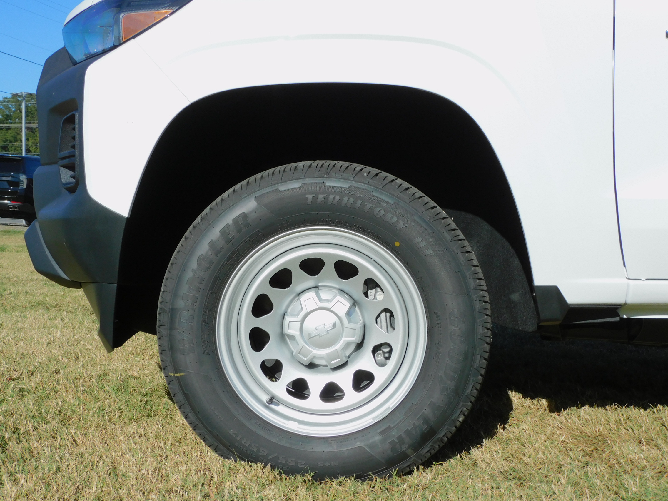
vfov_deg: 29.1
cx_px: 334
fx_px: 965
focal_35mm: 50
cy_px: 250
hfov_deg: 38.2
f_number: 4
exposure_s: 1/1600
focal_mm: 9
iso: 125
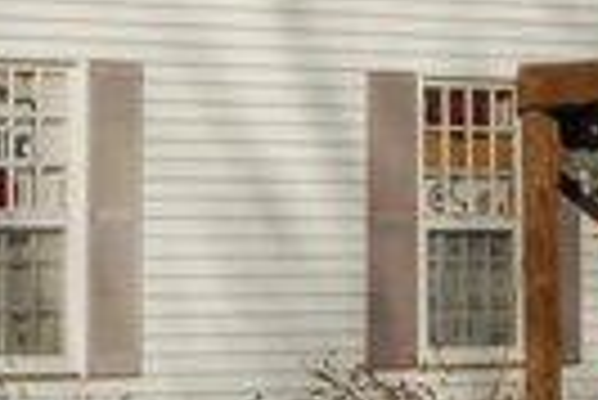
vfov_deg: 5.4
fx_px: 4191
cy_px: -301
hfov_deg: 8.2
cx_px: 306
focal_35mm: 252
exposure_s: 1/500
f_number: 11
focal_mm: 28
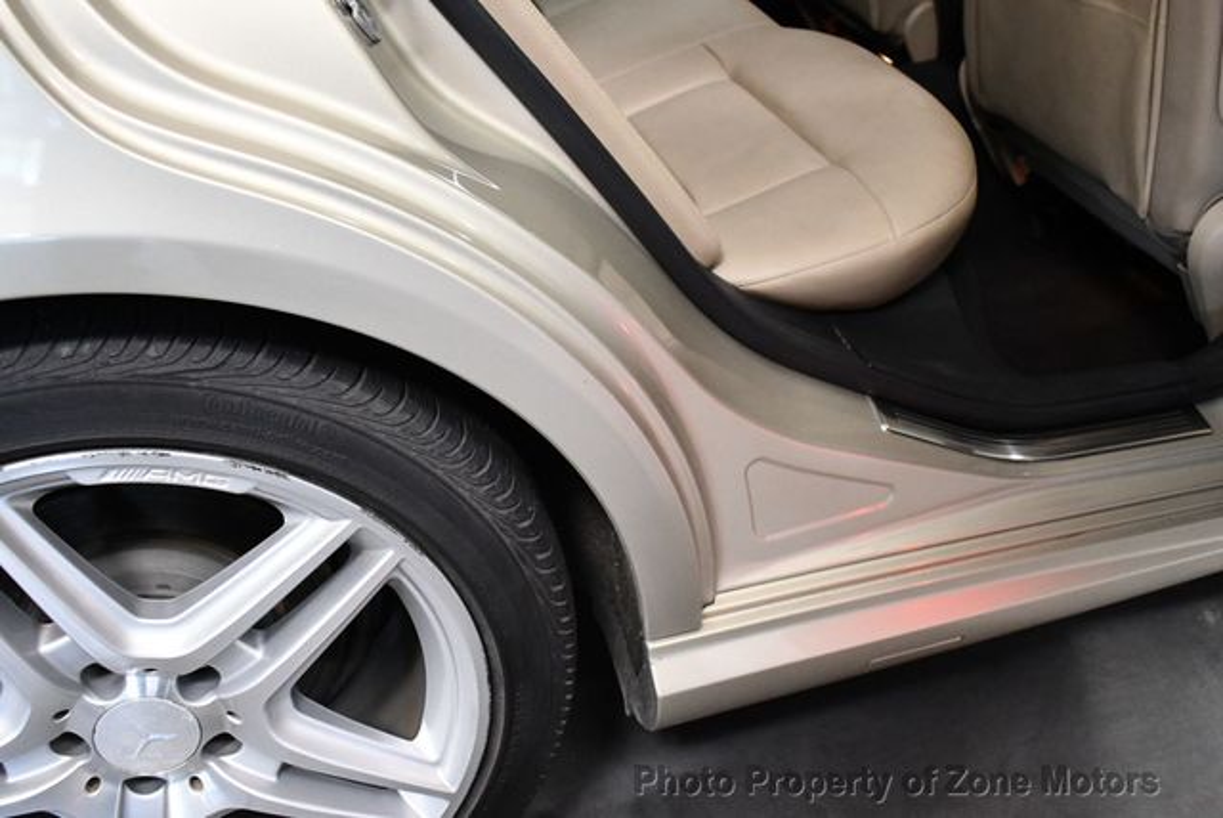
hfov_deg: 53.1
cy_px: 409
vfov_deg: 36.9
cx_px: 612
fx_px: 1224
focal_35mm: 36
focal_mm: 18
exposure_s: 1/125
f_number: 3.5
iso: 2500
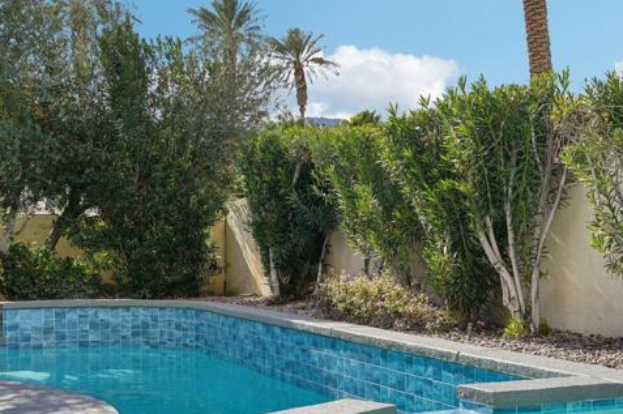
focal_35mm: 58
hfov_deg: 34.2
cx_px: 415
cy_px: 249
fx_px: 1003
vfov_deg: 23.3
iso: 100
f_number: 9
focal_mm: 27
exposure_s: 1/200
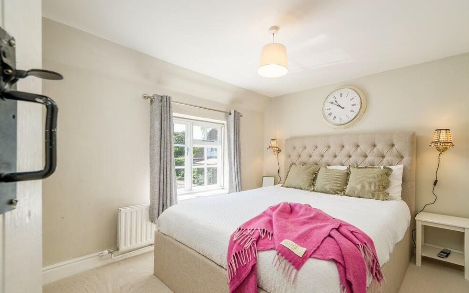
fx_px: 205
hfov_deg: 97.8
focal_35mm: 16
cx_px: 244
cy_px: 158
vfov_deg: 71.1
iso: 160
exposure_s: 1/50
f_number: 7.1
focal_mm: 9.9
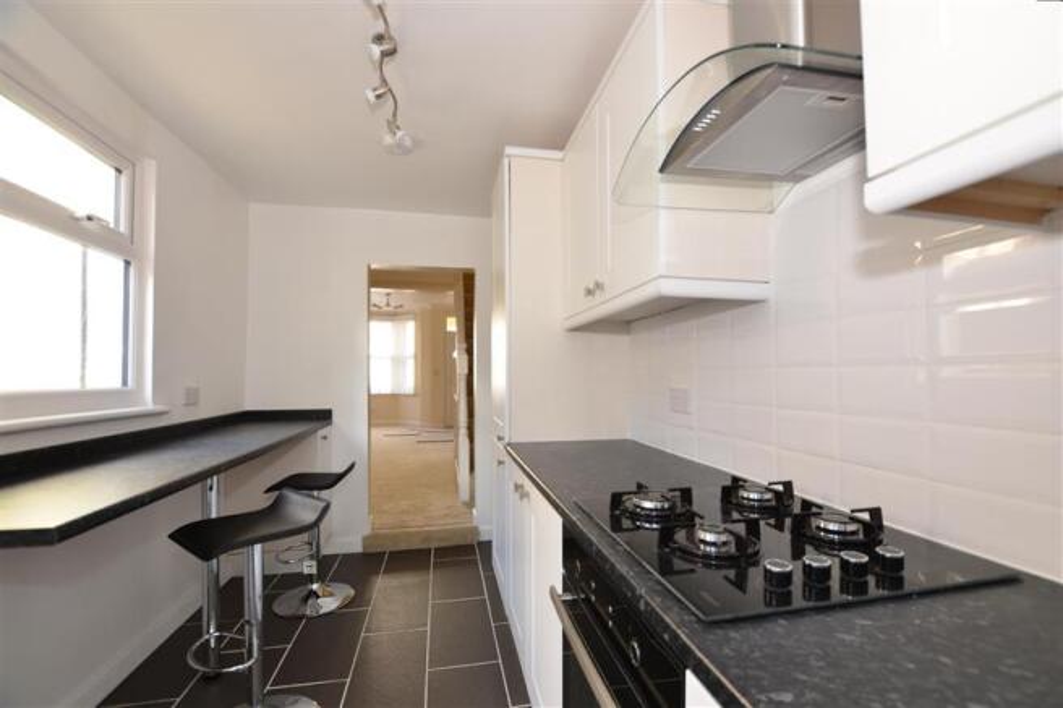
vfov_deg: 77.3
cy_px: 354
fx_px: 443
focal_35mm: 15
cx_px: 532
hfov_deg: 100.4
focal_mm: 10
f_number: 5
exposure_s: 1/30
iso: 200
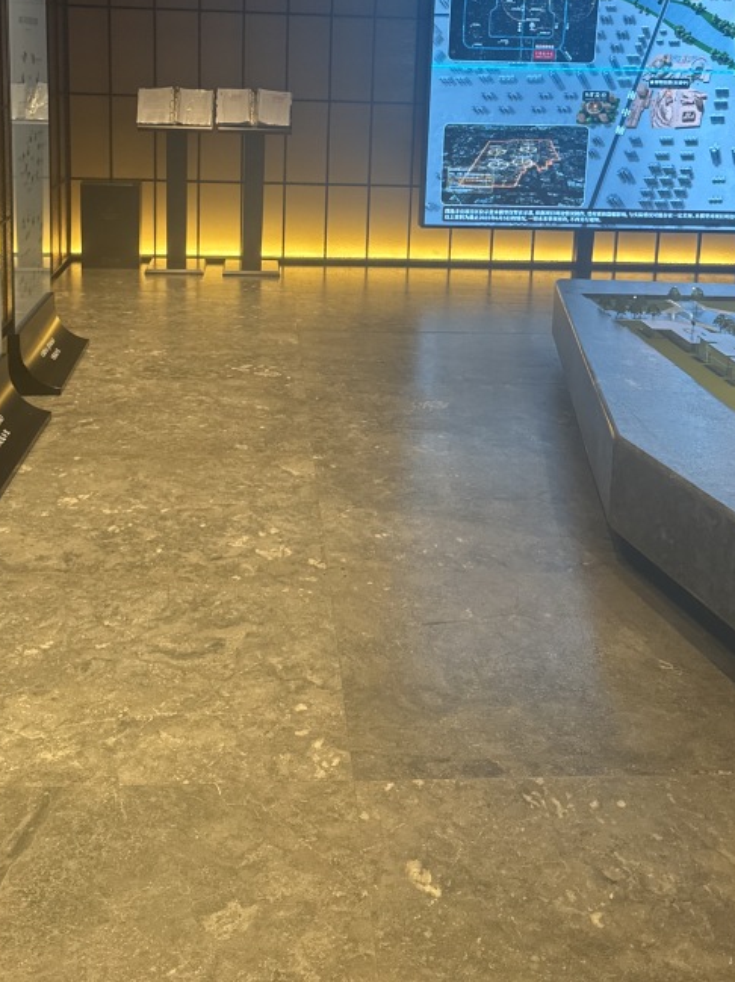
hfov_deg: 38.6
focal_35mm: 37
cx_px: 327
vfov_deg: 48.0
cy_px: 228
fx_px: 1049
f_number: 1.78
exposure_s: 1/89
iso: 200
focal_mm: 6.76
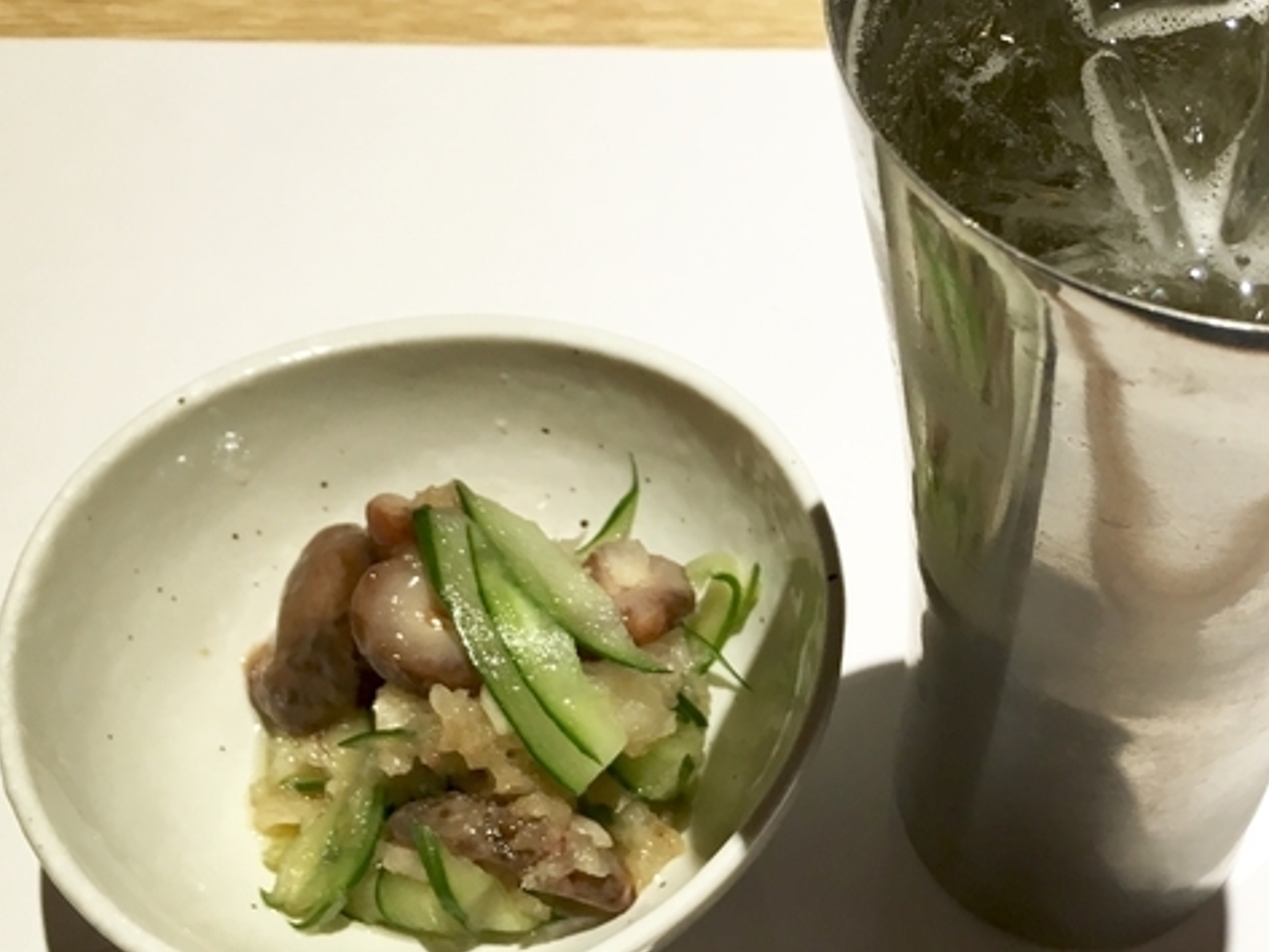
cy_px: 523
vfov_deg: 29.7
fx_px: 1797
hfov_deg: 38.2
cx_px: 899
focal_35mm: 49
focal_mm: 4.15
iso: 50
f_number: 2.2
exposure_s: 1/30
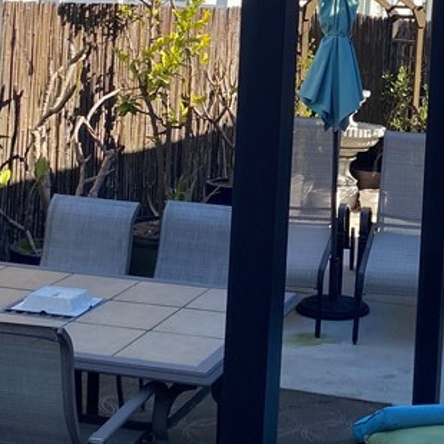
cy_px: 100
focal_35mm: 76
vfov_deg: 22.5
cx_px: 371
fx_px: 1103
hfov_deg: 22.4
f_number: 1.8
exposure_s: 1/1232
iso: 32
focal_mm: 4.25
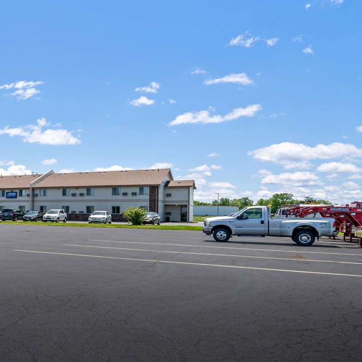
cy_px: 135
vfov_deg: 53.4
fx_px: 355
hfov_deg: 47.9
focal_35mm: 30
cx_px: 30
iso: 100
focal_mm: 17
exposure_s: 1/200
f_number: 11
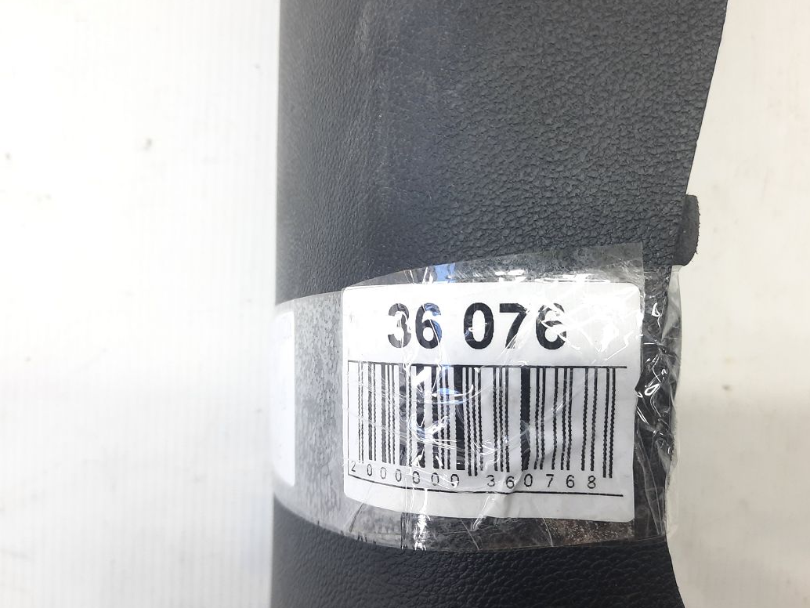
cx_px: 407
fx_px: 679
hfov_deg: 61.6
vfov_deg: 48.2
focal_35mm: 29
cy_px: 312
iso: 100
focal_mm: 4.6
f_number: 2
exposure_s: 1/50
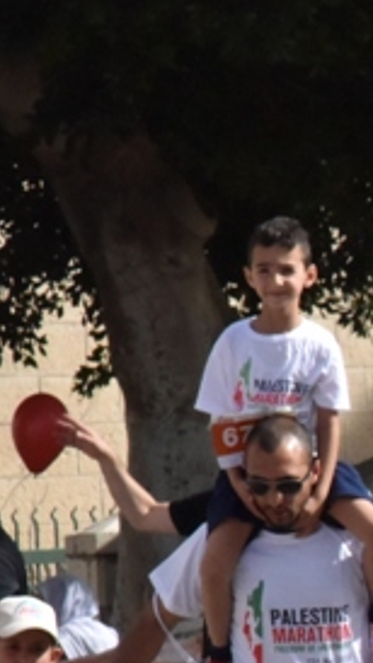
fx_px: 8252
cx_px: 945
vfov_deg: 4.6
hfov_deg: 2.6
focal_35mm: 469
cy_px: 652
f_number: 20
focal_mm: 120
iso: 2500
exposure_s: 1/1600
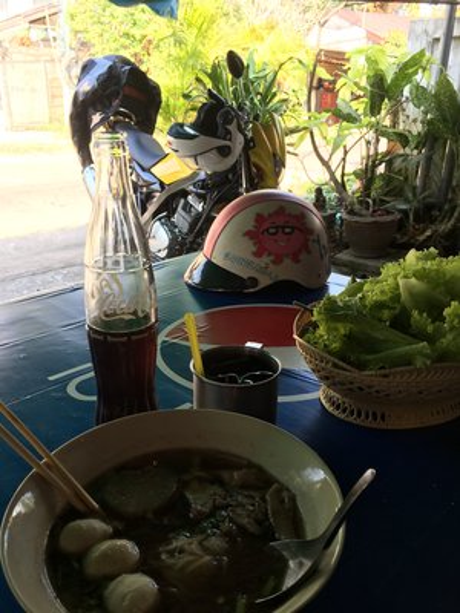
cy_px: 306
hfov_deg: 48.2
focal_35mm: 29
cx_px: 230
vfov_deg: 61.7
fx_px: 514
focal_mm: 4.15
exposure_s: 1/100
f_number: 2.2
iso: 25
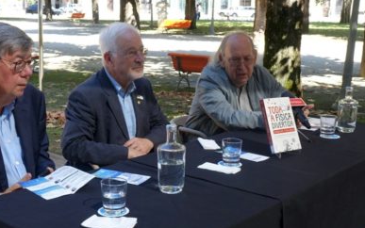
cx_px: 169
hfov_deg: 36.9
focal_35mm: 55
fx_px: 547
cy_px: 149
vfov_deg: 23.5
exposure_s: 1/100
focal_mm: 10.7
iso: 125
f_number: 4
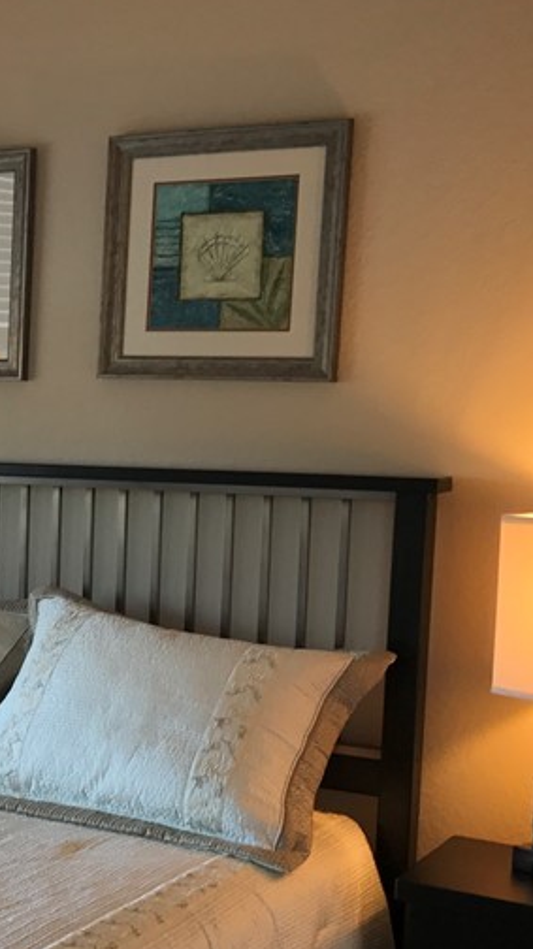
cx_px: -249
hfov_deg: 17.6
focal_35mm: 62
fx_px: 1560
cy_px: 608
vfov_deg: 33.6
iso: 32
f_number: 1.8
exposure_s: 1/60
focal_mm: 3.99
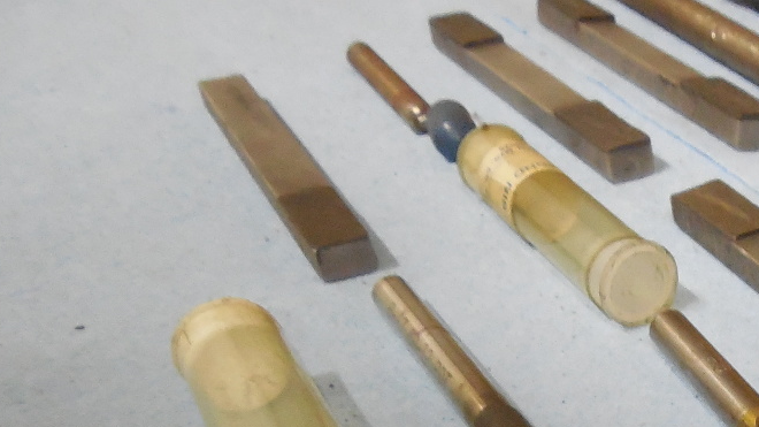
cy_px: 562
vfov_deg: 17.1
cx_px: 866
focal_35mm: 66
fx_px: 1328
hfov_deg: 28.5
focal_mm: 4.5
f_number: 3.3
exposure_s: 1/15
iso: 800
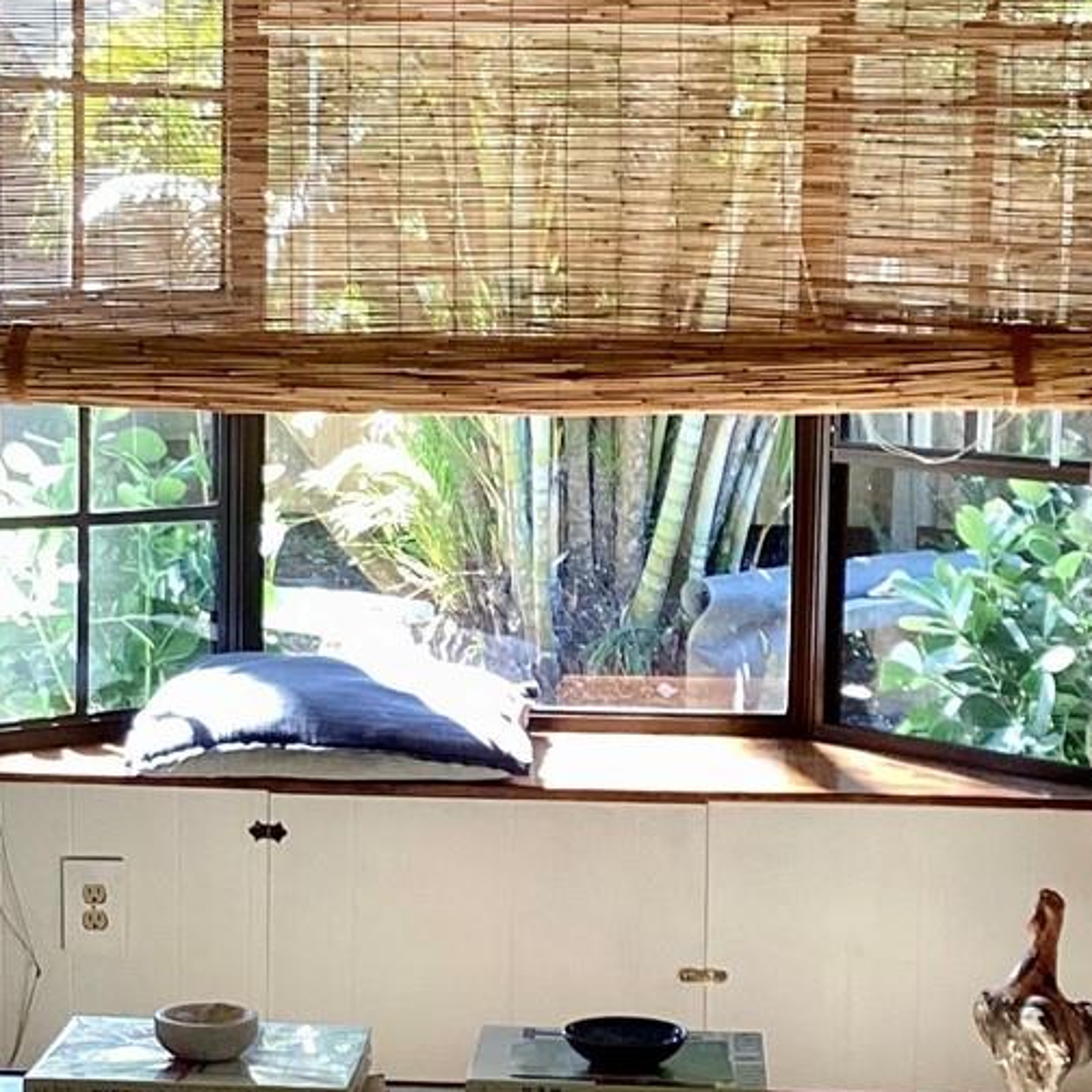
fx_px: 3105
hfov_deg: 19.9
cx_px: 535
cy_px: 576
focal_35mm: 87
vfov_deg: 19.9
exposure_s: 1/60
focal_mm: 3.3
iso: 64
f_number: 2.4
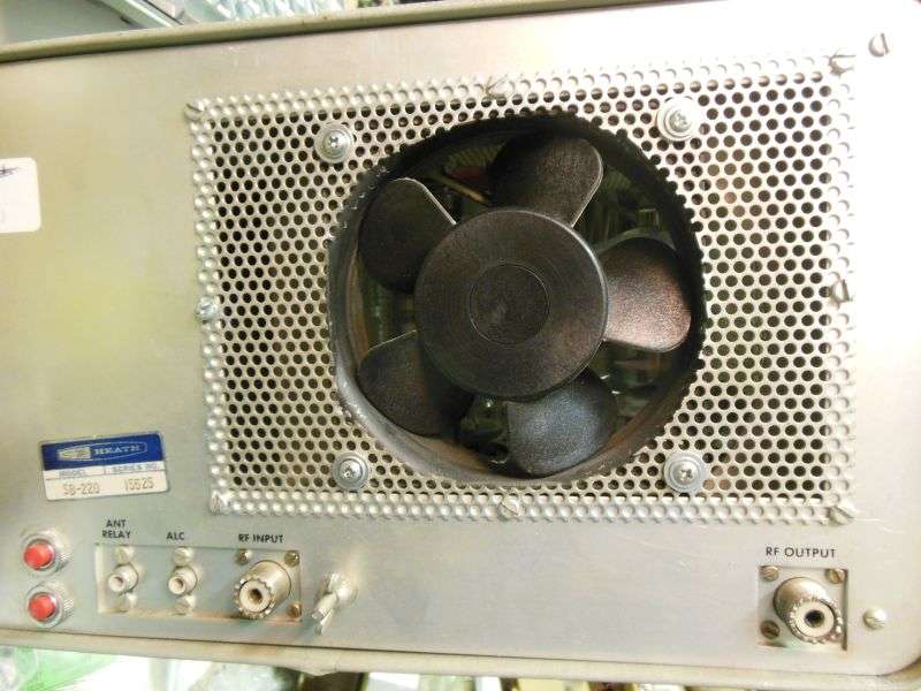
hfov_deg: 69.4
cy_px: 346
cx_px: 460
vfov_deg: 54.9
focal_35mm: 25
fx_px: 665
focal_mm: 4.5
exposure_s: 1/8
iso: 500
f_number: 3.2
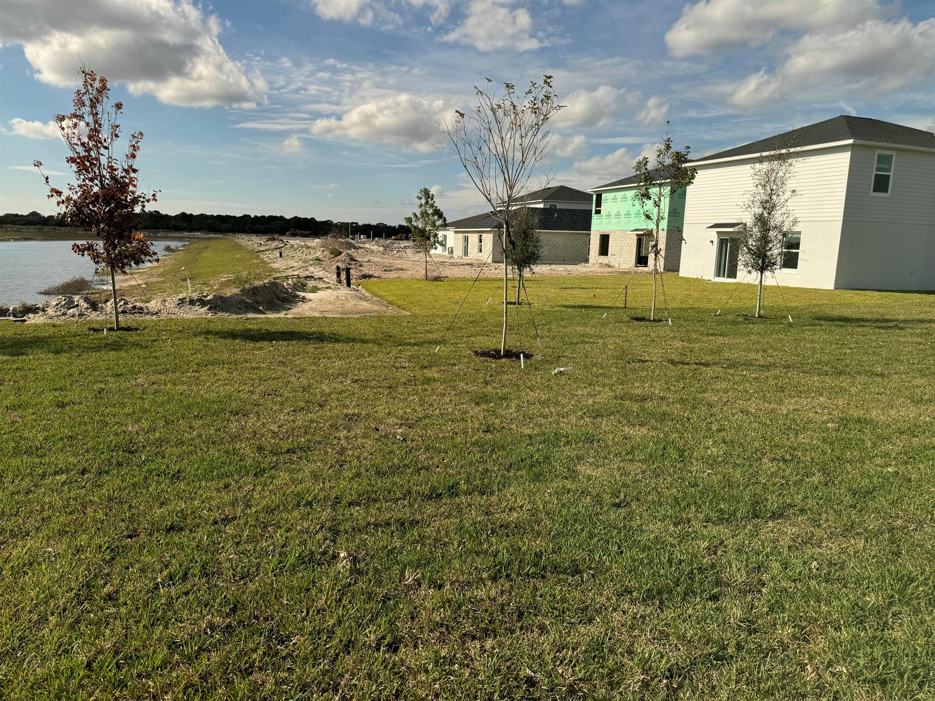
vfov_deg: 56.8
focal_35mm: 24
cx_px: 468
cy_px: 350
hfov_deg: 71.6
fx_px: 648
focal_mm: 6.76
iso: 80
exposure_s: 1/4049
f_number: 1.78
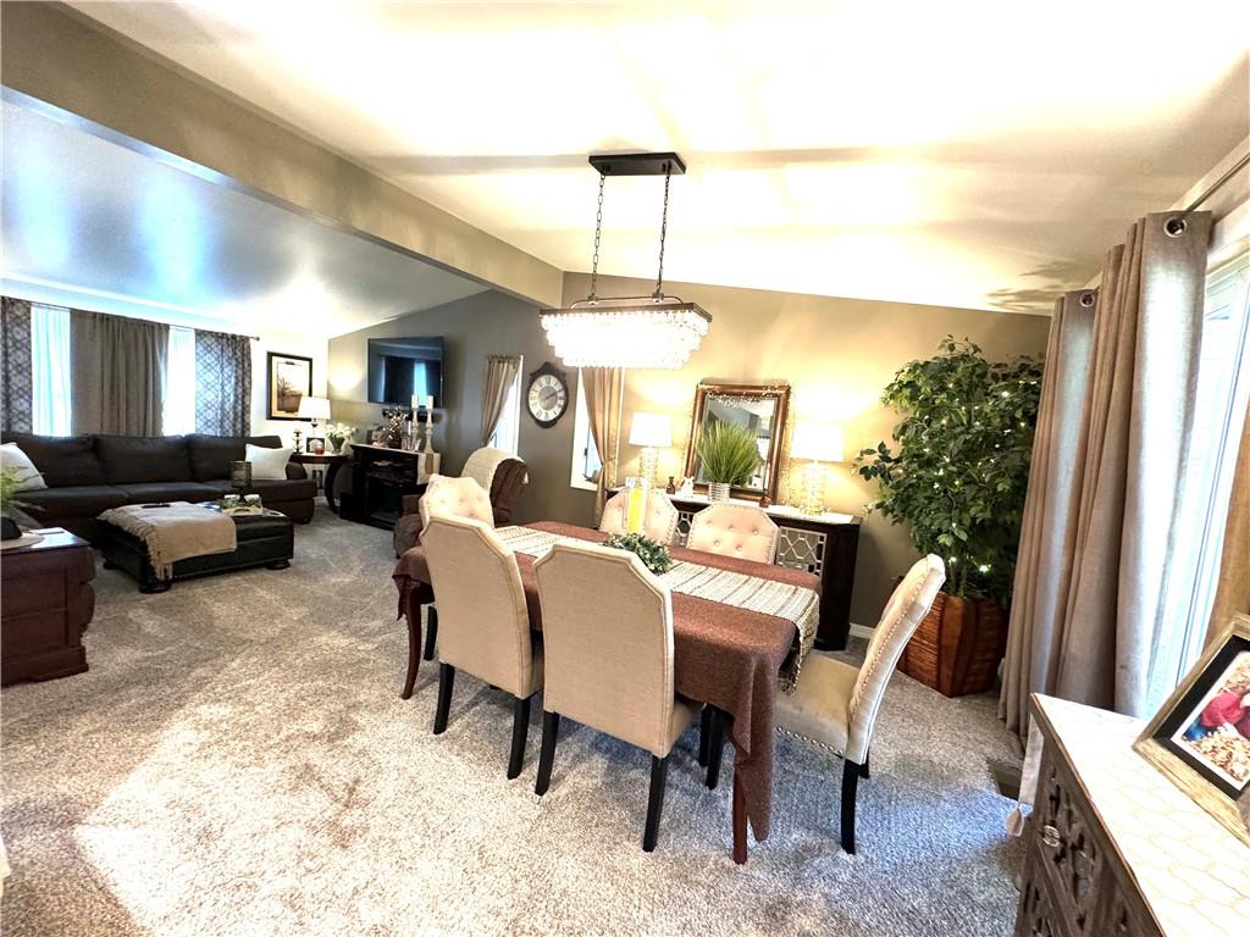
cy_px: 468
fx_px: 506
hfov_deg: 102.1
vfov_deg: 85.7
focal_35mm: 14
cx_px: 625
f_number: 2.2
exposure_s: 1/60
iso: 500
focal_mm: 2.22
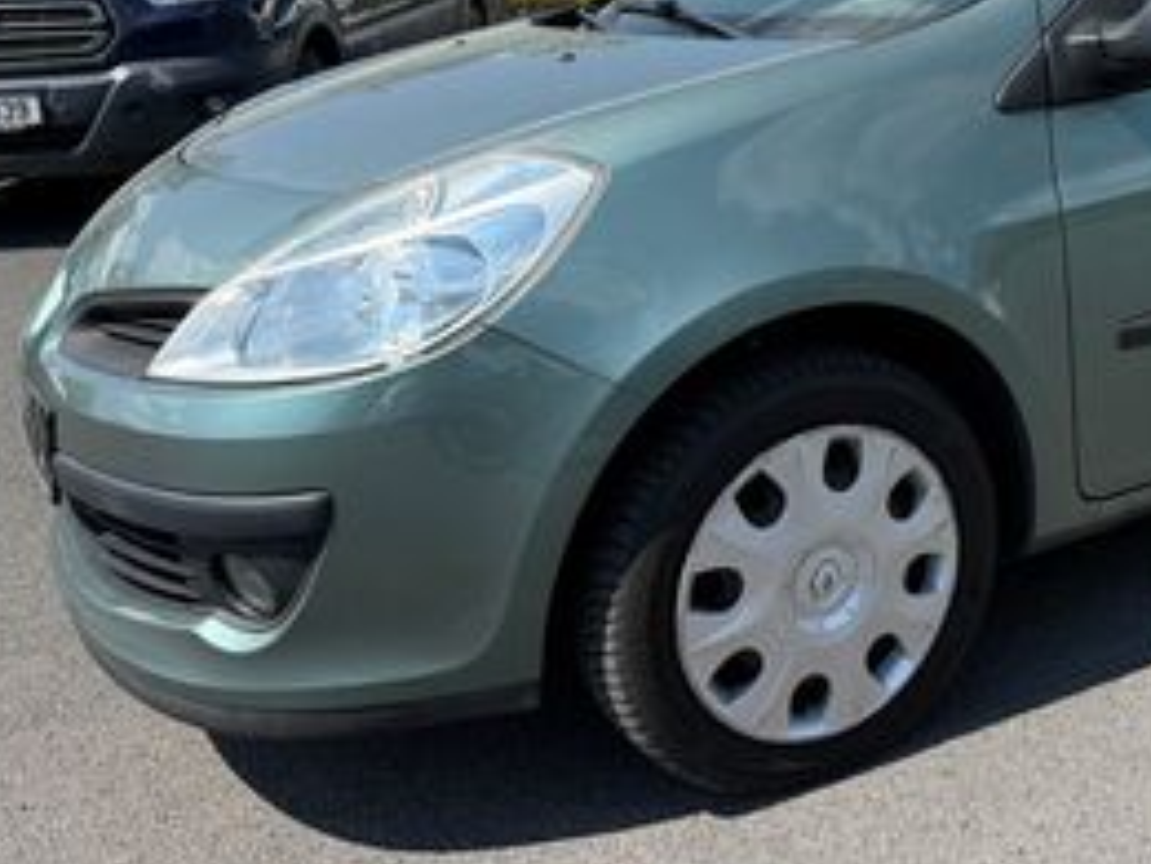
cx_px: 1018
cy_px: 195
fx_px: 1496
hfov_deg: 39.3
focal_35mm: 45
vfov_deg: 31.5
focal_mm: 6.76
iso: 80
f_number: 1.78
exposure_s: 1/3759
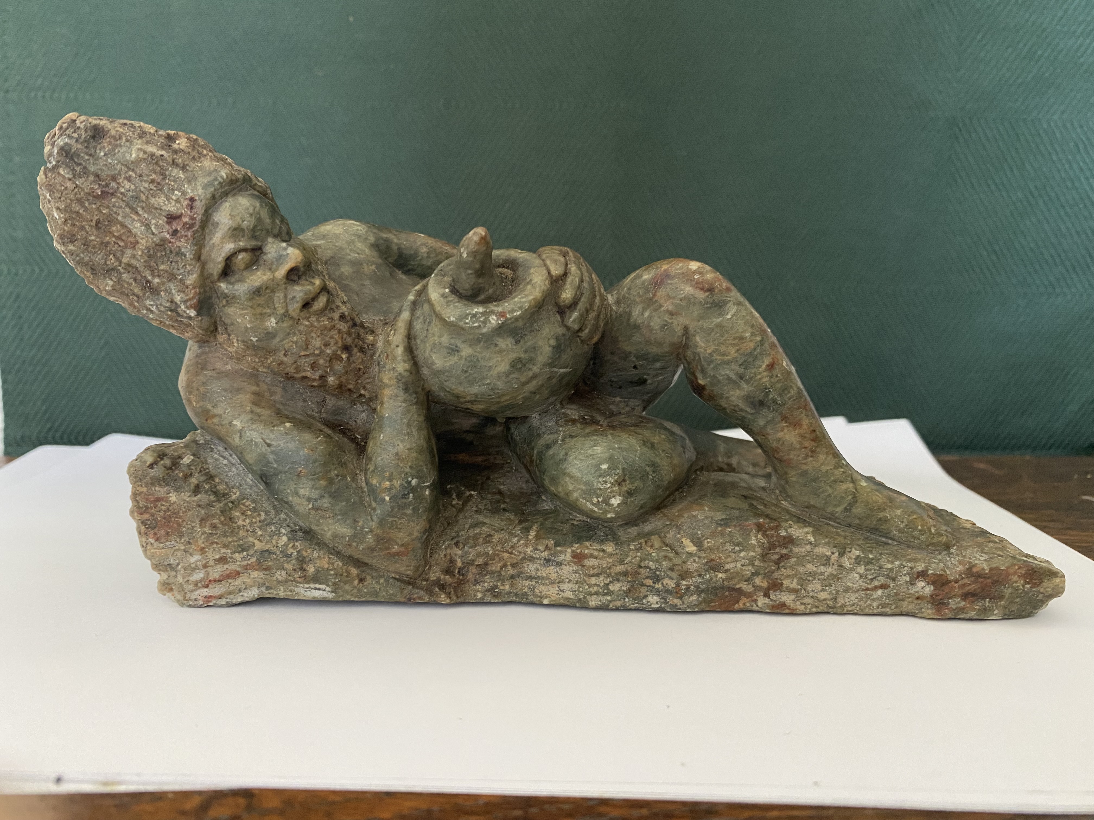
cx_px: 547
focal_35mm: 26
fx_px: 822
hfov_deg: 67.3
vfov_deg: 53.1
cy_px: 410
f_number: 1.8
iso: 500
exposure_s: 1/45
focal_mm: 4.25
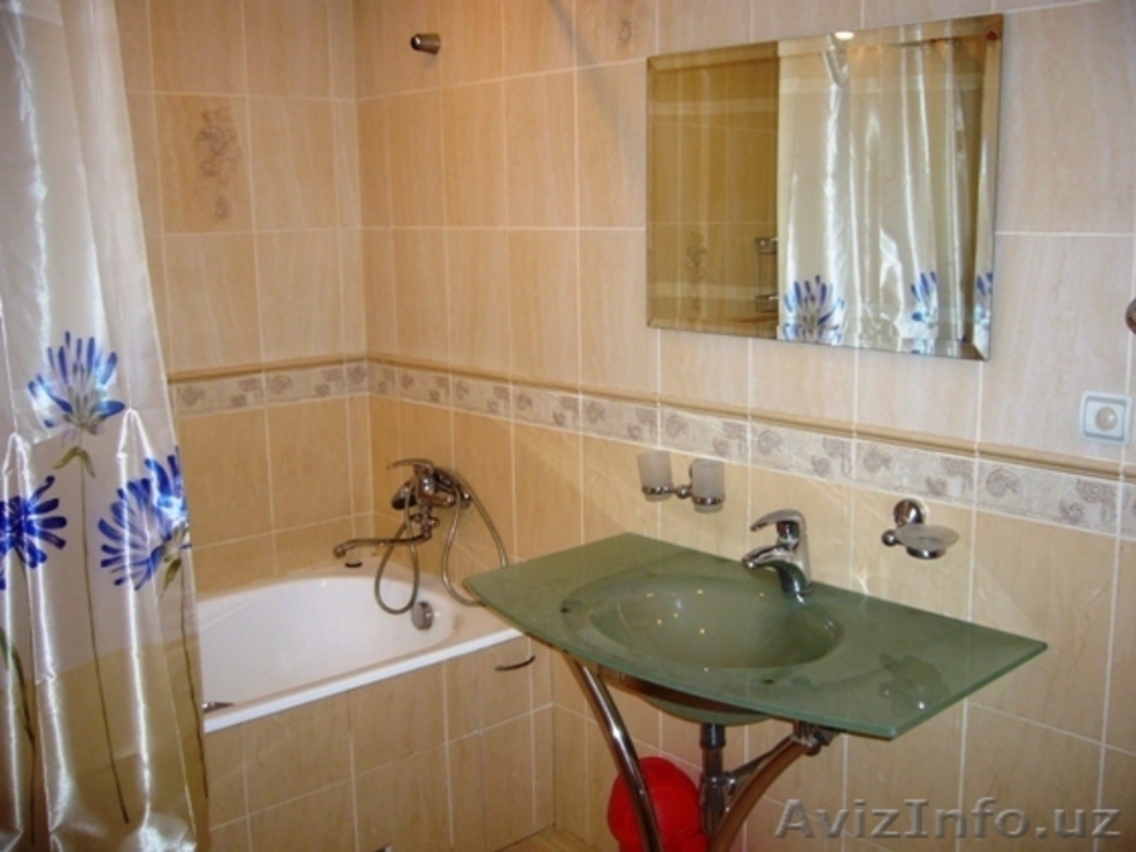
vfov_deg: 40.7
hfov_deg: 52.6
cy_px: 426
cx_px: 568
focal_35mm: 35
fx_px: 1149
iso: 125
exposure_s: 1/30
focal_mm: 5.8
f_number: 2.8
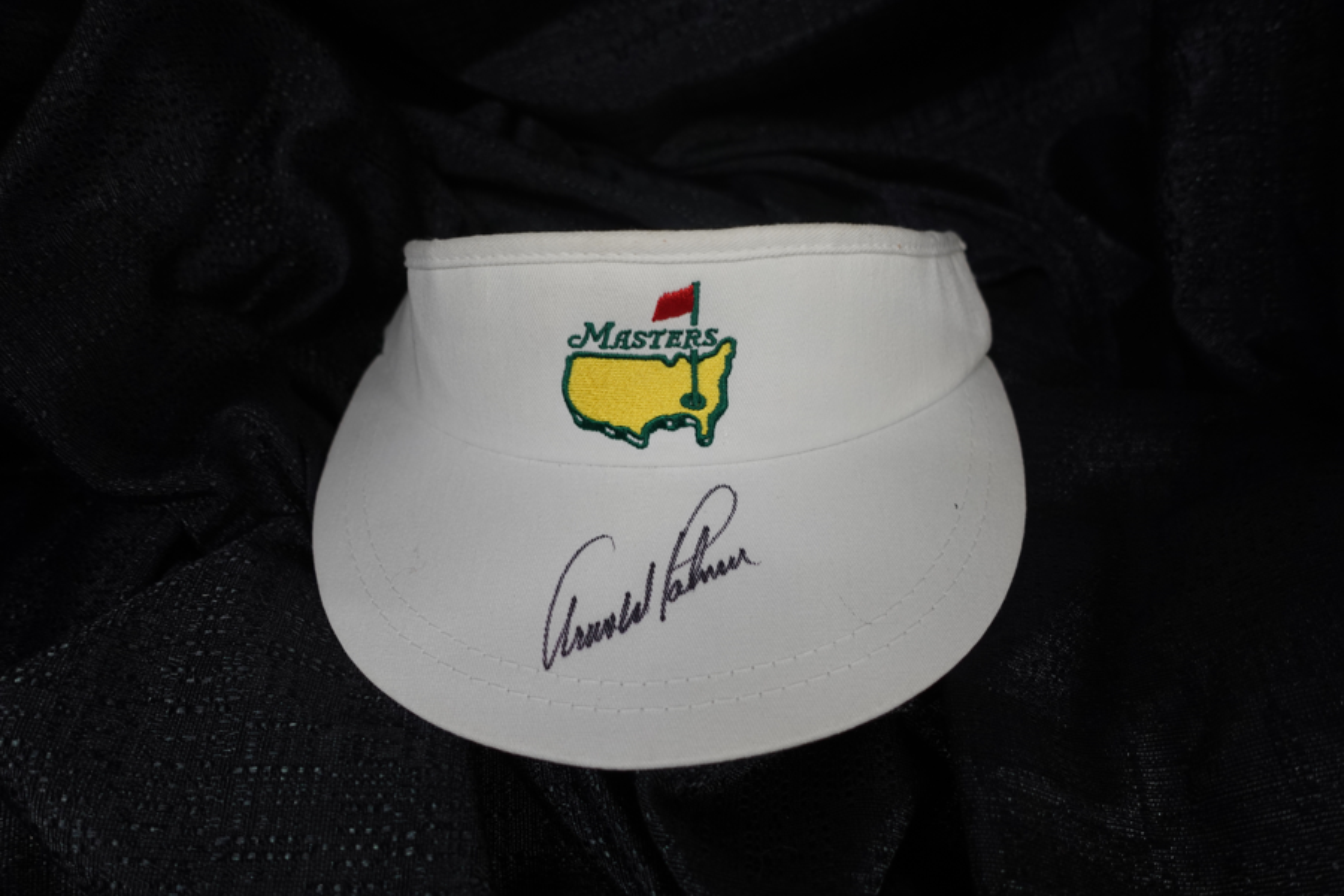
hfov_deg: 73.7
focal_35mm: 24
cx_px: 672
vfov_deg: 53.1
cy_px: 448
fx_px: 896
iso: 125
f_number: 2.5
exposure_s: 1/30
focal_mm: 9.4
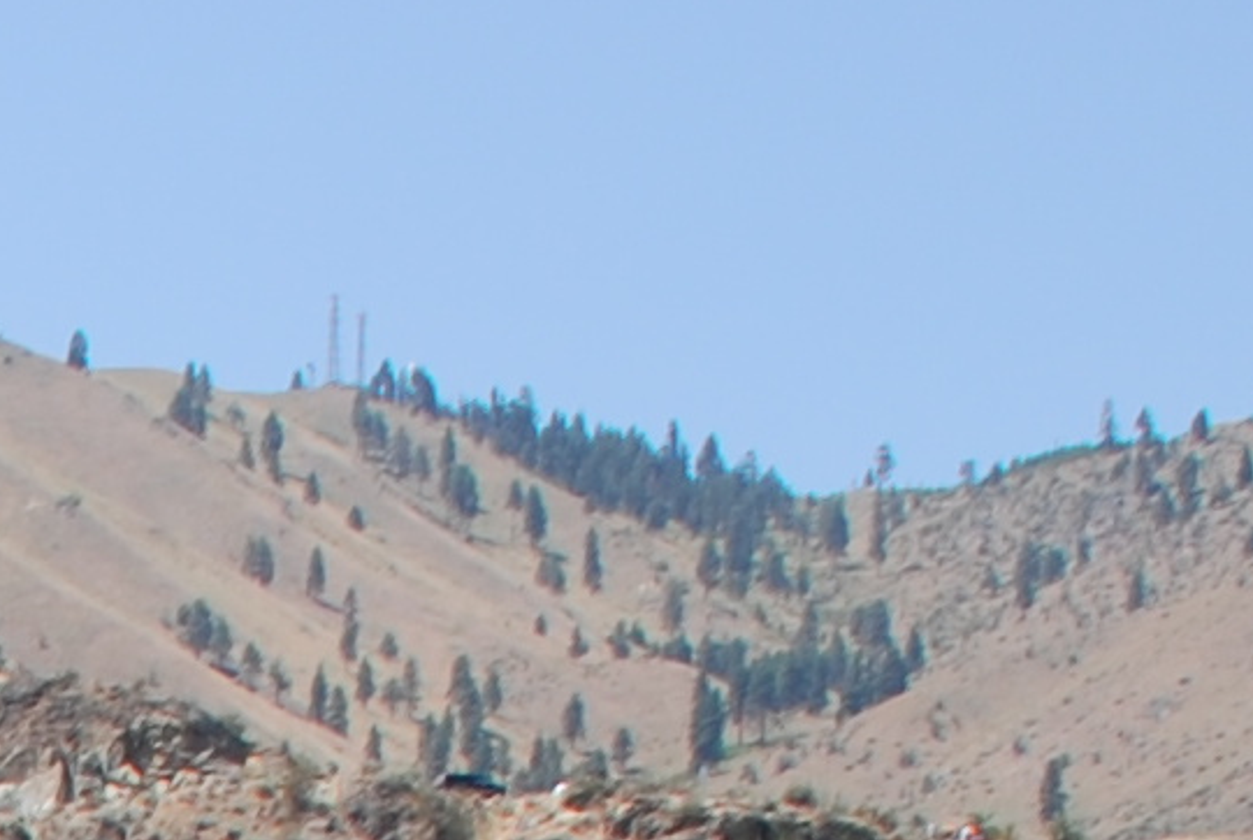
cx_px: -1311
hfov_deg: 9.0
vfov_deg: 5.8
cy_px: 2882
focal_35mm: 215
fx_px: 7495
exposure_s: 1/160
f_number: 6.3
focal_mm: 20
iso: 100
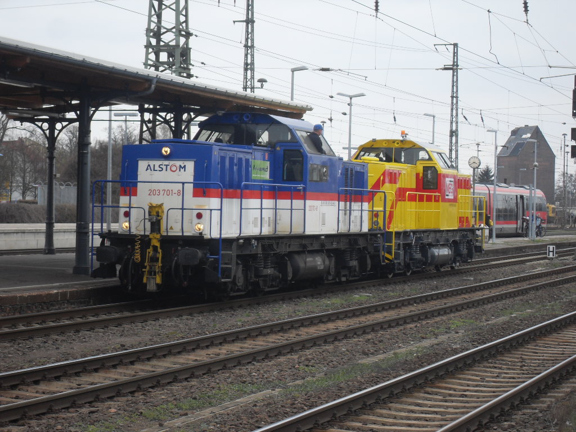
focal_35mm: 102
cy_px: 216
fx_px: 1697
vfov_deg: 14.5
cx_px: 288
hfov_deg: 19.3
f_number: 5.2
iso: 100
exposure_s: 1/90
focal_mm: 18.1
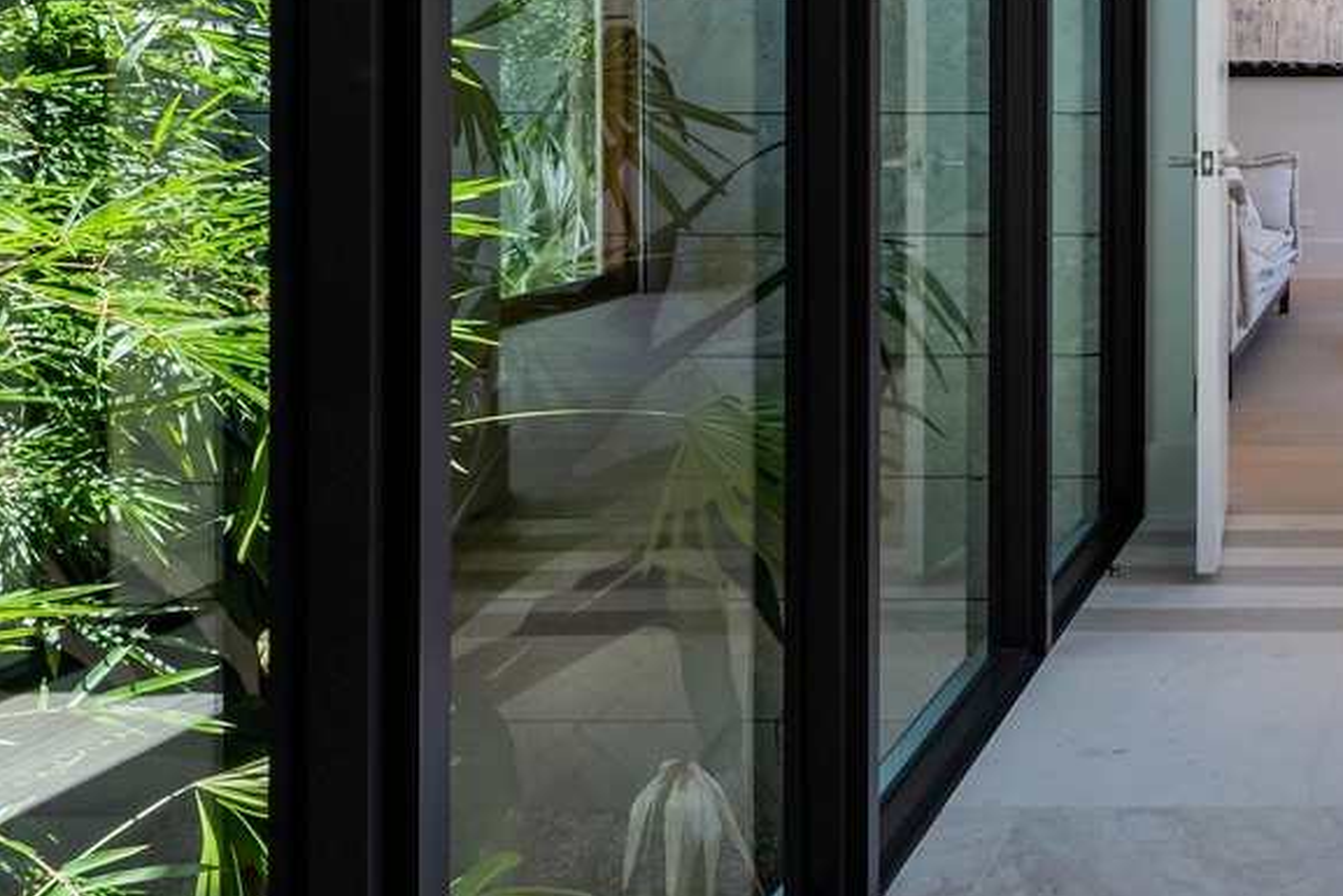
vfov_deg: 25.8
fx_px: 1903
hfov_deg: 33.1
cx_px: 1541
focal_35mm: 51
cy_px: 109
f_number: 9
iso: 400
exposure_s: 1/125
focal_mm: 16
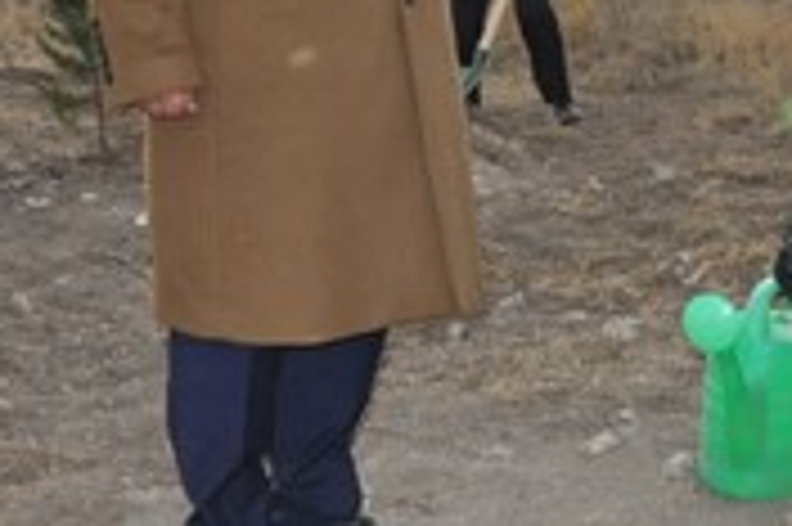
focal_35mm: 100
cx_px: 788
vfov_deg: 13.5
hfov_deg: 19.8
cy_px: 31
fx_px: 2198
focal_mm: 18
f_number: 14
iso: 1600
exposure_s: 1/200
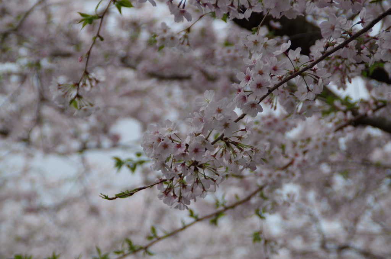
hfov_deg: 15.2
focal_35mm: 135
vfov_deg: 10.1
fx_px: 1463
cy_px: 130
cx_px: 196
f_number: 5.6
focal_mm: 90
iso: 100
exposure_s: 1/320
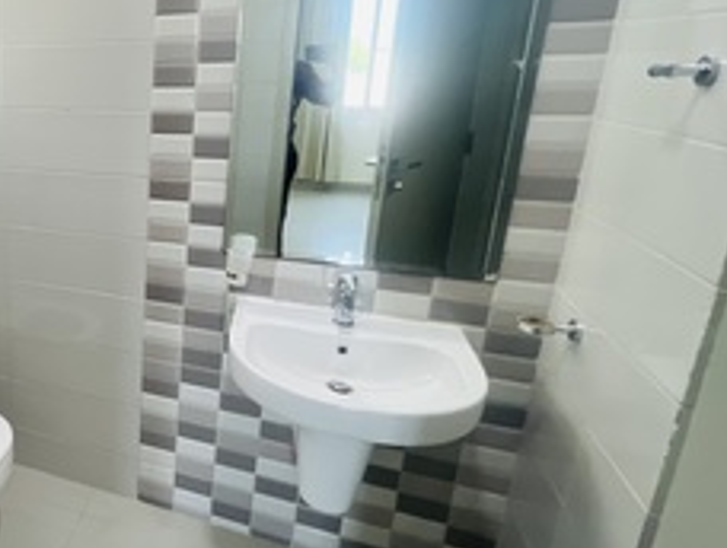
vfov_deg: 52.8
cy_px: 212
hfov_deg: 53.6
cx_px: 8
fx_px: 547
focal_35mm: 26
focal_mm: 1.57
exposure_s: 1/100
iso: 160
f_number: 1.8
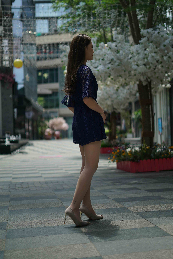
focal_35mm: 50
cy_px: 130
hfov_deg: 27.0
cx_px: 86
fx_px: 360
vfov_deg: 39.6
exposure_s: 1/3200
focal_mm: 50
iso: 200
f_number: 1.8
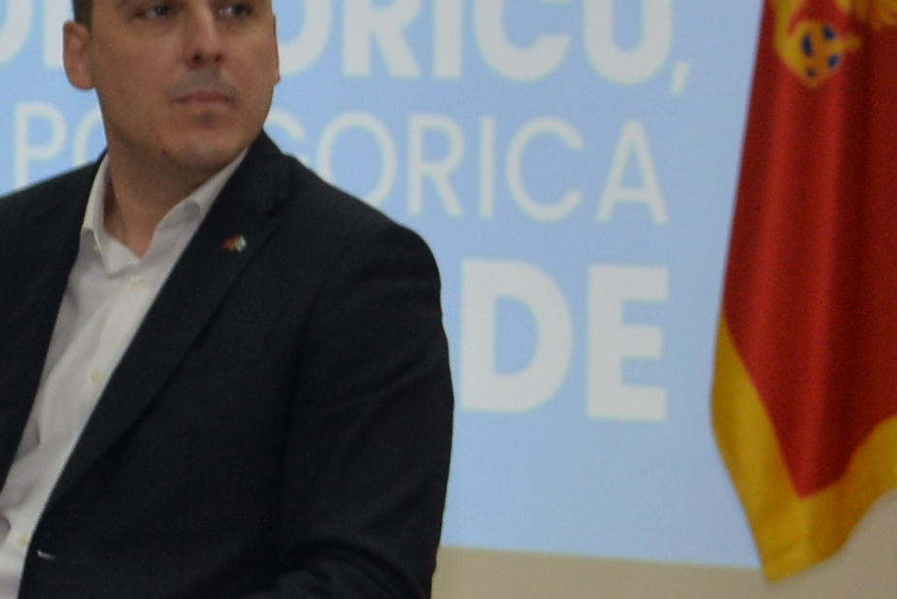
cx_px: 1372
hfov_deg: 7.1
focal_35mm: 284
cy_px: 181
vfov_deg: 4.8
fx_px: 7078
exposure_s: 1/125
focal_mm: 44
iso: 800
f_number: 4
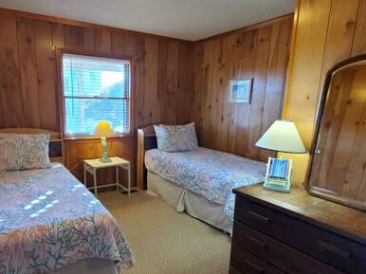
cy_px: 148
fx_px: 243
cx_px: 143
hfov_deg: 73.0
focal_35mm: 23
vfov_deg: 58.8
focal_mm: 1.8
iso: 640
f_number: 2.2
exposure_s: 1/60
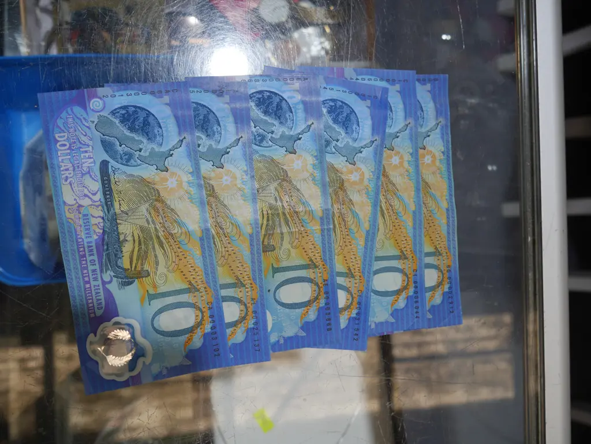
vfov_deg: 44.2
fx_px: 547
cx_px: 296
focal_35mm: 32
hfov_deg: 56.8
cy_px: 222
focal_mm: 16
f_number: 4.5
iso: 200
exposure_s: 1/125
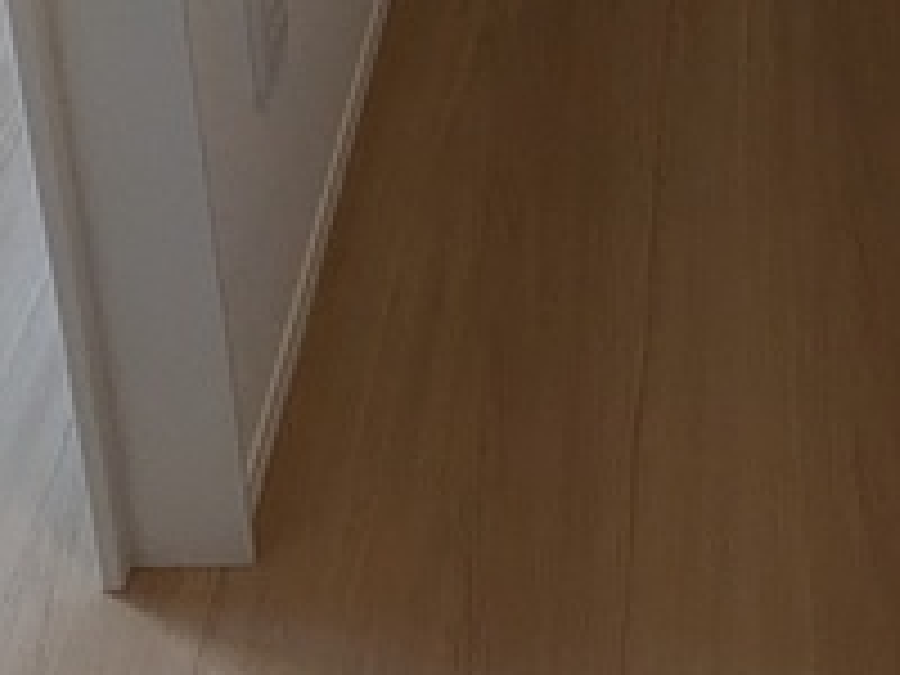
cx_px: 808
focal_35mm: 67
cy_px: -909
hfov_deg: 27.9
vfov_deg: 14.7
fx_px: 1742
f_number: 2.2
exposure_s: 1/100
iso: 418
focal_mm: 1.83
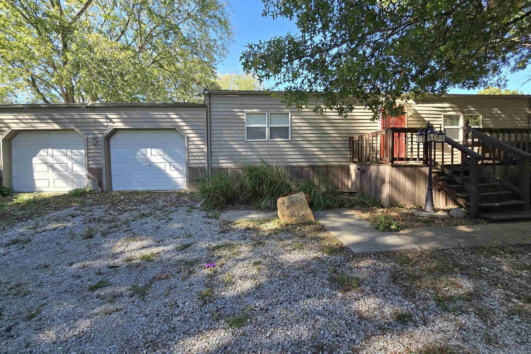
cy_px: 171
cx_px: 268
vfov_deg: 81.2
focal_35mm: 14
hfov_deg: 104.3
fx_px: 206
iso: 50
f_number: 2.2
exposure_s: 1/388
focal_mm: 2.2
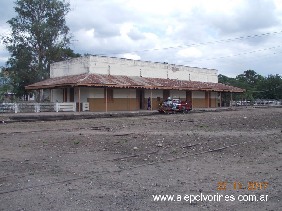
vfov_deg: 37.7
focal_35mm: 38
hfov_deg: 49.0
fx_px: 309
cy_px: 106
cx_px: 141
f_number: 6.2
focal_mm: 5.3
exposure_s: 1/160
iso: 80
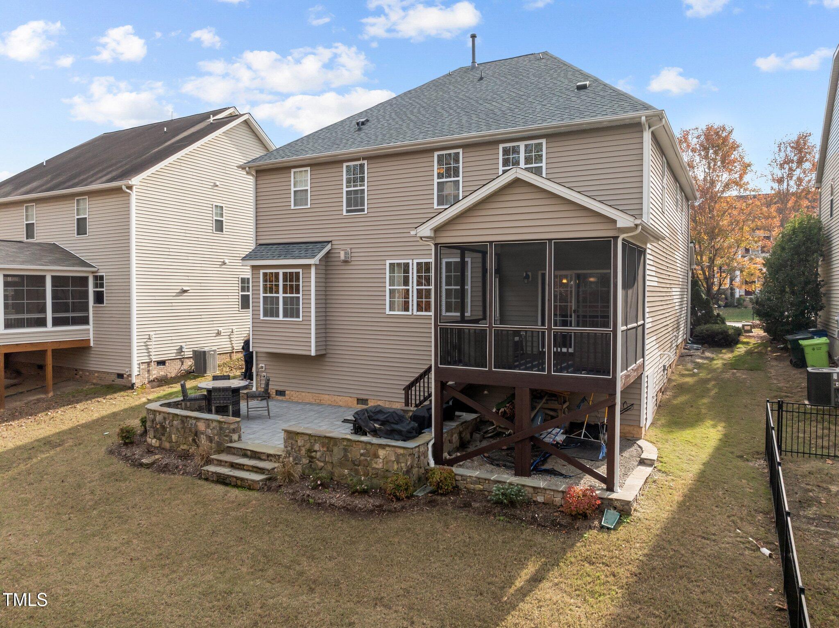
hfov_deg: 71.6
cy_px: 314
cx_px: 420
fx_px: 581
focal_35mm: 24
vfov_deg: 56.8
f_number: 2.8
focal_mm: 12.29
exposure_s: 1/2000
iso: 420
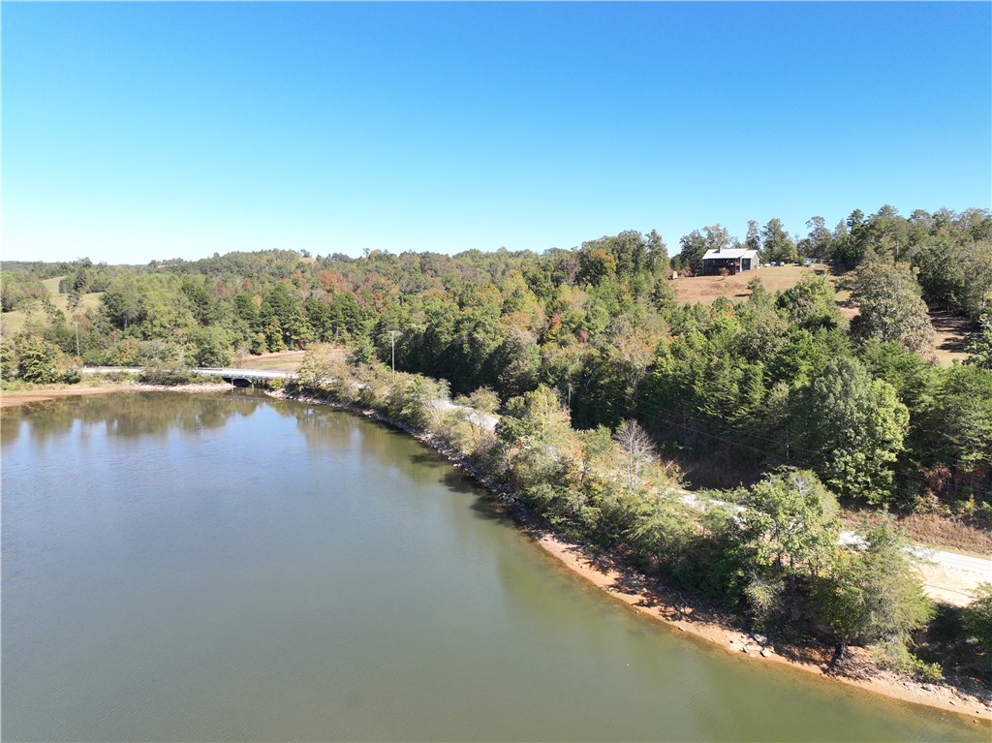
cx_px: 496
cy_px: 372
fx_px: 687
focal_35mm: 24
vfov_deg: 56.8
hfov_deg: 71.6
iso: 180
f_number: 2.8
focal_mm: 12.29
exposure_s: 1/120
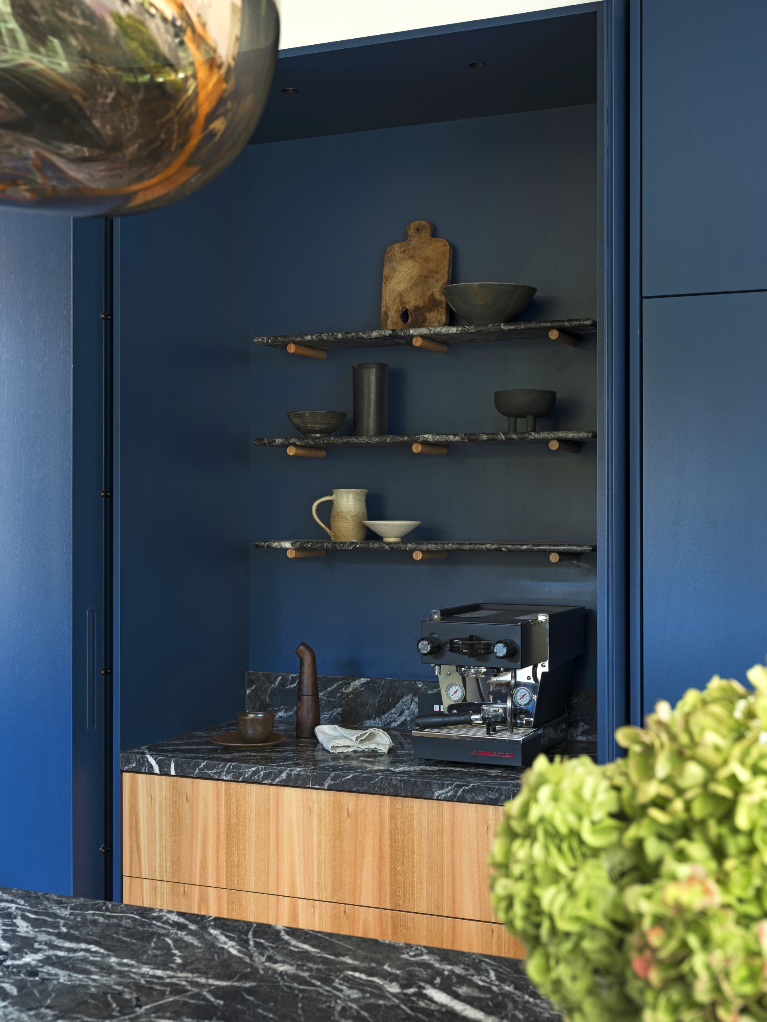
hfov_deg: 31.5
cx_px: 384
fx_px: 1359
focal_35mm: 46
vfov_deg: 41.2
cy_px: 511
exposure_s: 3.1
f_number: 9
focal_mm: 58.6
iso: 100
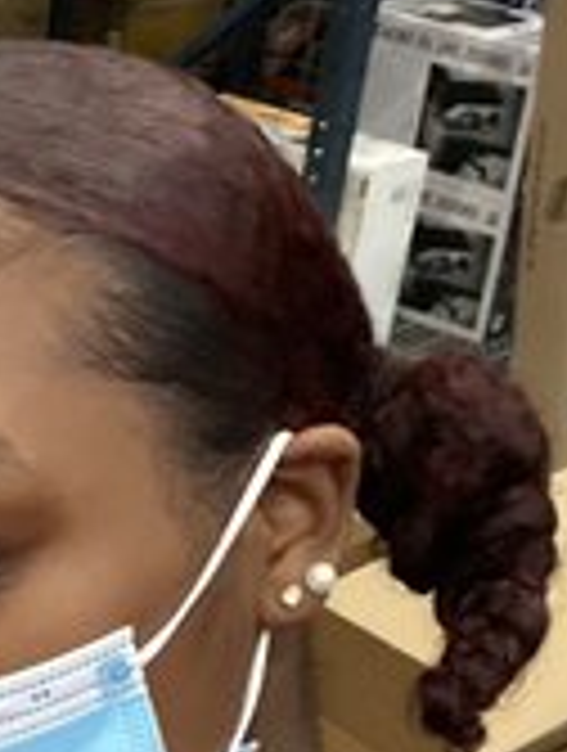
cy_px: 860
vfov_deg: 21.4
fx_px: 1871
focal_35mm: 86
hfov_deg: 17.0
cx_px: 54
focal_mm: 2.71
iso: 320
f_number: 2.2
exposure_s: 1/40
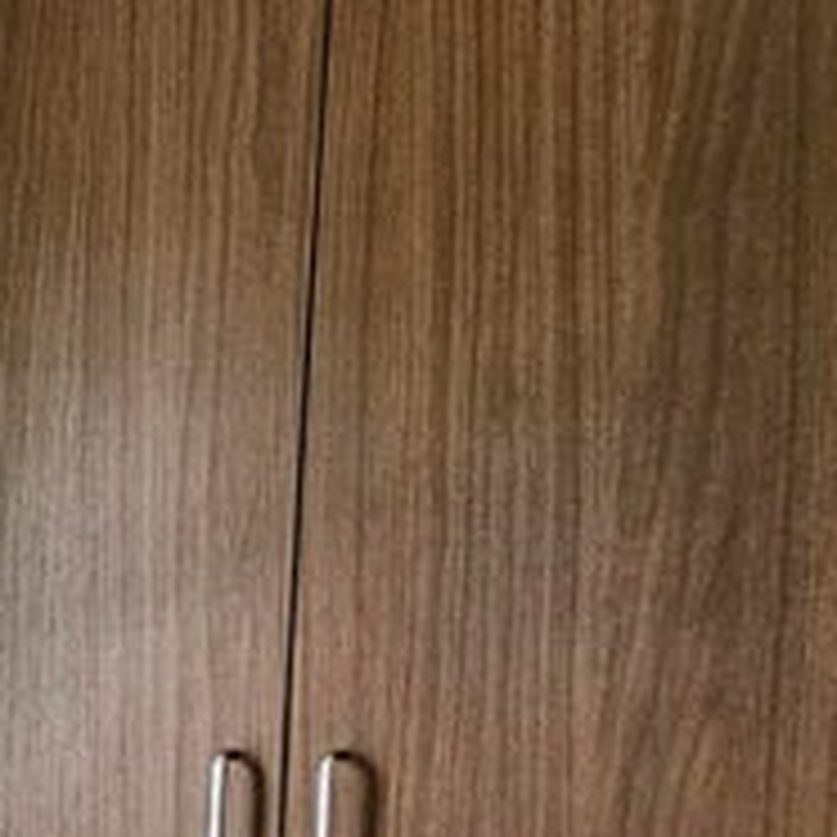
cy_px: 1188
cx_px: -1852
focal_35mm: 149
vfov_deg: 11.3
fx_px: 4076
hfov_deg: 9.0
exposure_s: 1/359
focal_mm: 5.4
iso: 400
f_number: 1.8
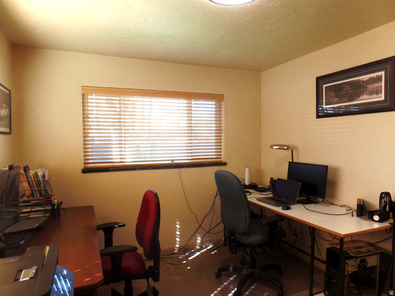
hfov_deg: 73.9
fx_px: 262
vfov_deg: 58.9
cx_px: 198
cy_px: 148
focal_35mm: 23
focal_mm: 4.1
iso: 80
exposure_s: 1/45
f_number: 3.2
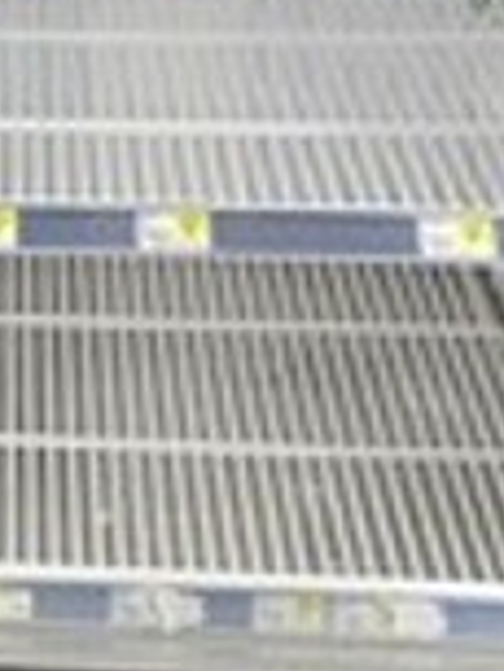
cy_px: -458
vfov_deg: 14.5
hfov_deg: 11.7
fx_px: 2365
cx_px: -237
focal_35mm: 122
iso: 250
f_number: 1.7
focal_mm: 6.3
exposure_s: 1/120
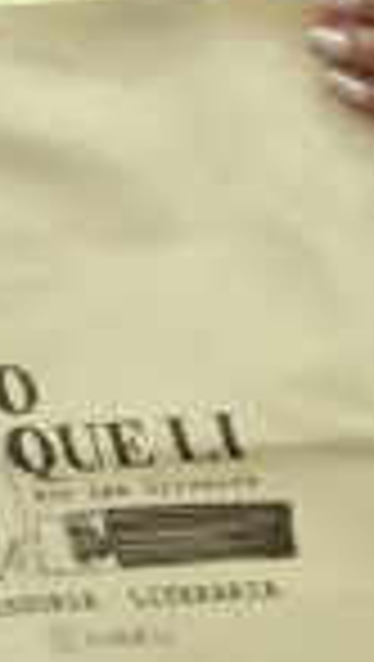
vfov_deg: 10.7
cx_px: -671
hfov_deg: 6.0
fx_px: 3340
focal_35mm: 190
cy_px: -464
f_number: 1.8
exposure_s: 1/120
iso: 160
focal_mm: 4.69
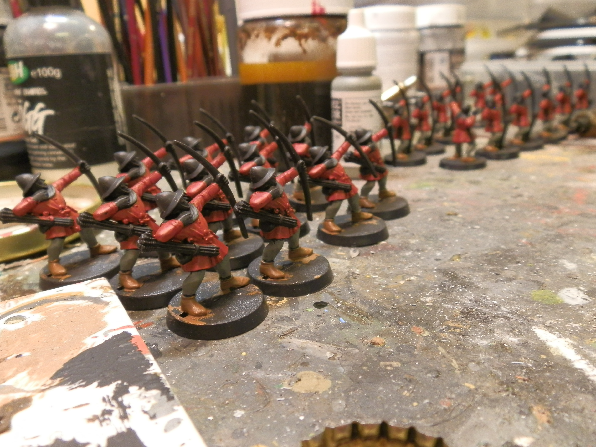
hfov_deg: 63.4
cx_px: 298
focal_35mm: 28
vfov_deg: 49.7
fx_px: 482
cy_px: 224
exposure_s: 1/20
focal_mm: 5
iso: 200
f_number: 3.1
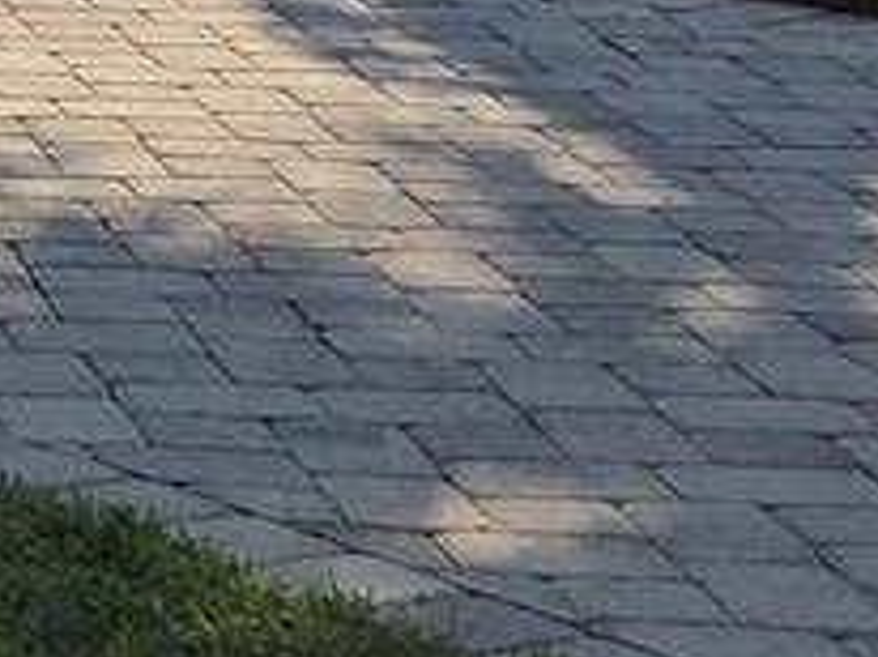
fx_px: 4535
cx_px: -1368
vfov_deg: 7.8
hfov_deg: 9.6
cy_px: -798
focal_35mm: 179
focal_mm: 5.4
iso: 80
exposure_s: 1/7891
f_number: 1.8
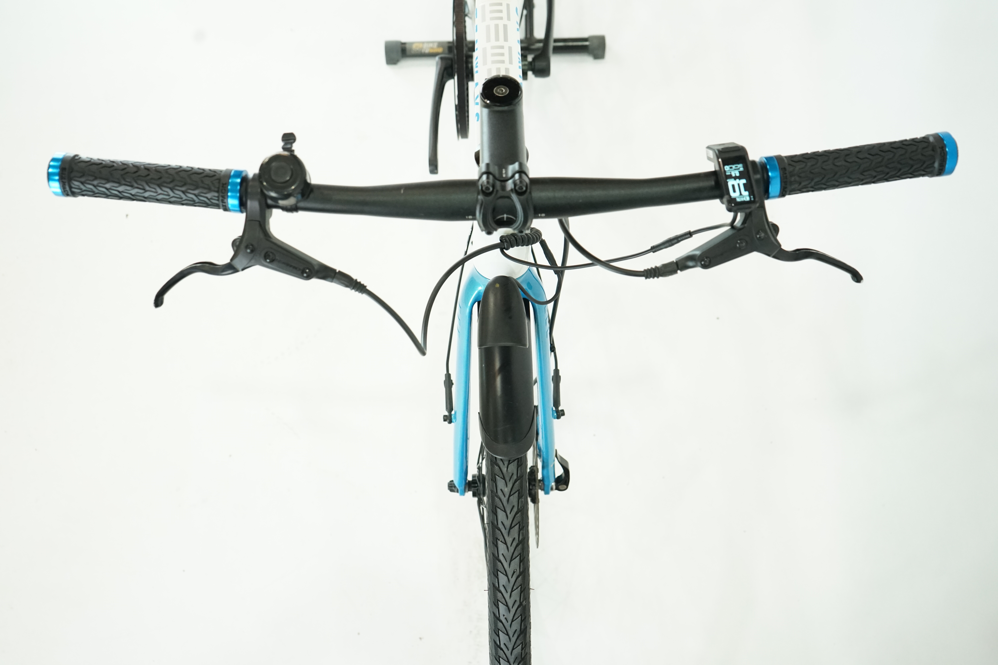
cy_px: 332
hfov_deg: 53.1
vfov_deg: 36.9
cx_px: 499
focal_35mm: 36
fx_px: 998
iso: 2500
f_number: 5.6
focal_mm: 36
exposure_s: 1/200
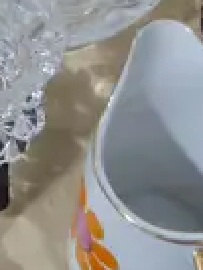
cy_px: -290
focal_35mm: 246
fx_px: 1920
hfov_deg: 6.0
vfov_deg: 7.7
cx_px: -66
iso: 500
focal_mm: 16
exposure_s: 1/60
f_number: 3.6
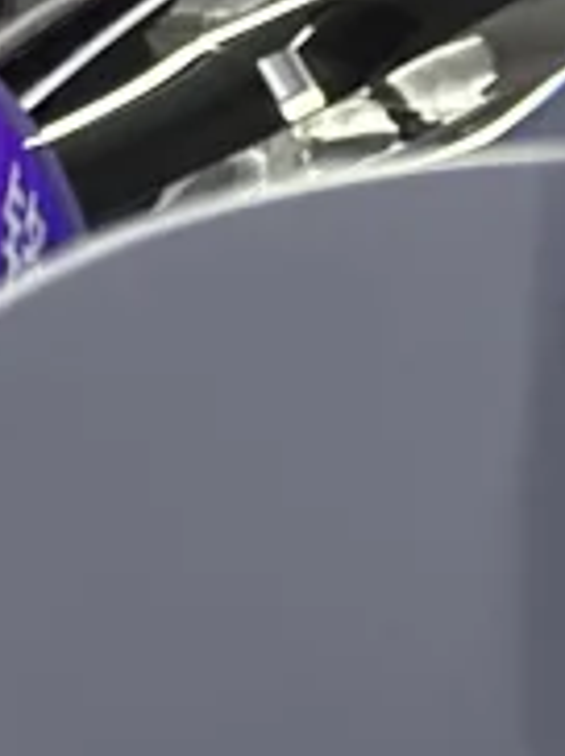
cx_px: -1529
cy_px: 2766
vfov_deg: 7.8
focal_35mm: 190
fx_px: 4145
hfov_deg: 6.6
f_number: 1.78
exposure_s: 1/257
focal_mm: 6.86
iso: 80
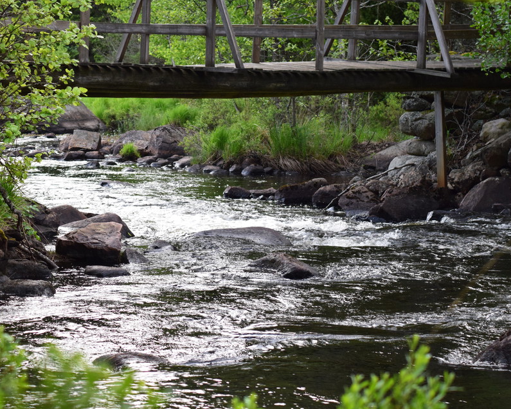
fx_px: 1800
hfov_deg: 16.2
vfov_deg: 13.0
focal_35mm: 119
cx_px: 221
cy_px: 205
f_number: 8
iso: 1600
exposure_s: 1/125
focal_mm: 70
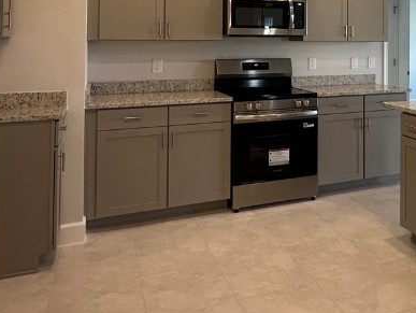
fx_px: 445
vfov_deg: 36.4
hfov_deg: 48.6
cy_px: 32
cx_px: 299
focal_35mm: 37
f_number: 2.2
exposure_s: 1/120
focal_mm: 2.22
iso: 320
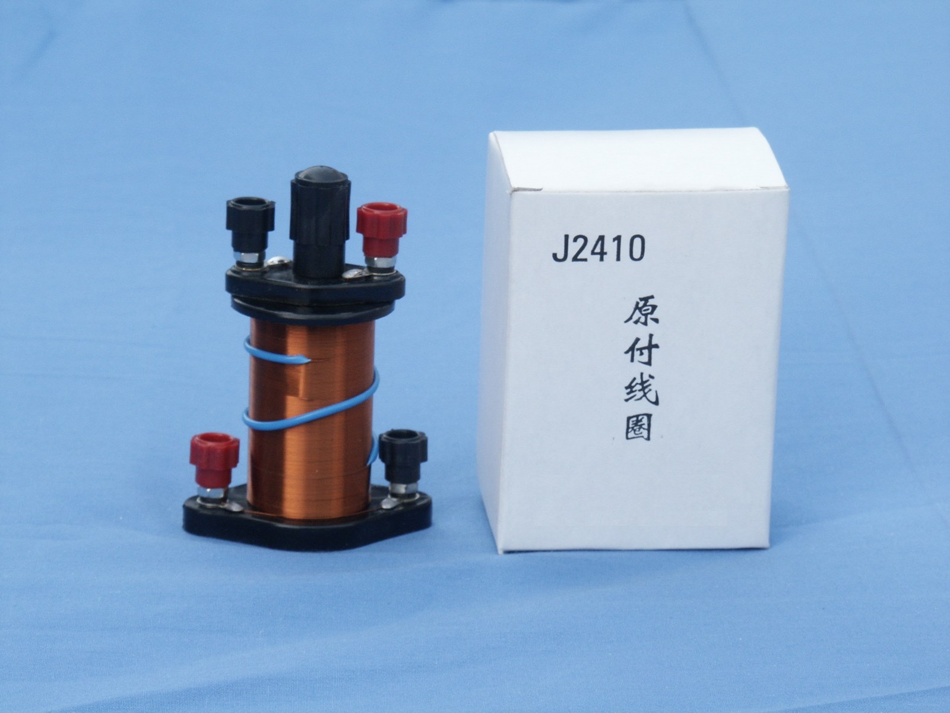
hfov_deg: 12.9
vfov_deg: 9.7
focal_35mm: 153
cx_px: 475
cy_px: 356
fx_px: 4199
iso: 100
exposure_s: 1/125
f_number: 9.5
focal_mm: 38.75
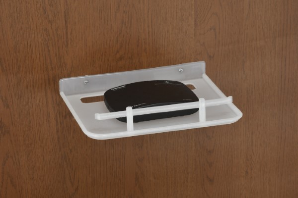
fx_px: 1051
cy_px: 99
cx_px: 149
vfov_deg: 10.8
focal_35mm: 127
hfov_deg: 16.1
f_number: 16
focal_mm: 85
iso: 160
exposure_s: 1/30
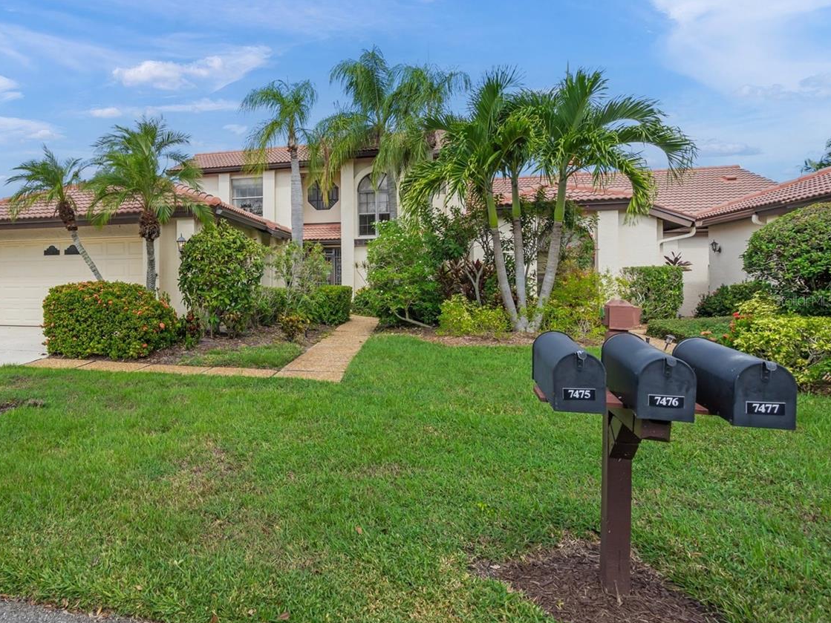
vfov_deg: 61.1
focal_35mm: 22
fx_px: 528
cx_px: 245
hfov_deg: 72.9
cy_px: 300
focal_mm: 16
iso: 100
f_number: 6.3
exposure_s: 1/320
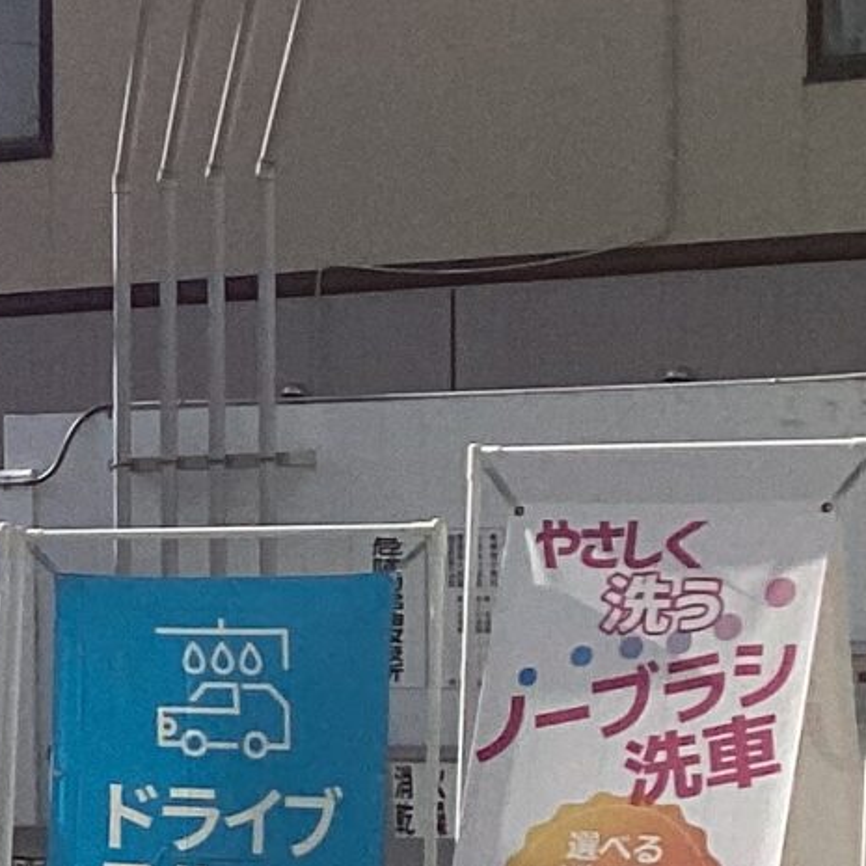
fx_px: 4274
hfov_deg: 9.8
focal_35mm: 151
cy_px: 641
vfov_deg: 11.5
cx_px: -1399
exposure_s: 1/2632
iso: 25
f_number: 2.4
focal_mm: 3.3
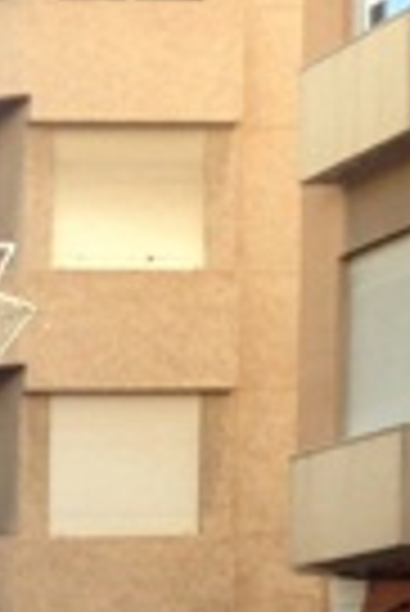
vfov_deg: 12.1
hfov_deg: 7.7
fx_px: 2743
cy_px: 936
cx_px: -703
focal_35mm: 161
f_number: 2.4
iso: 50
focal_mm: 4.13
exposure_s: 1/244
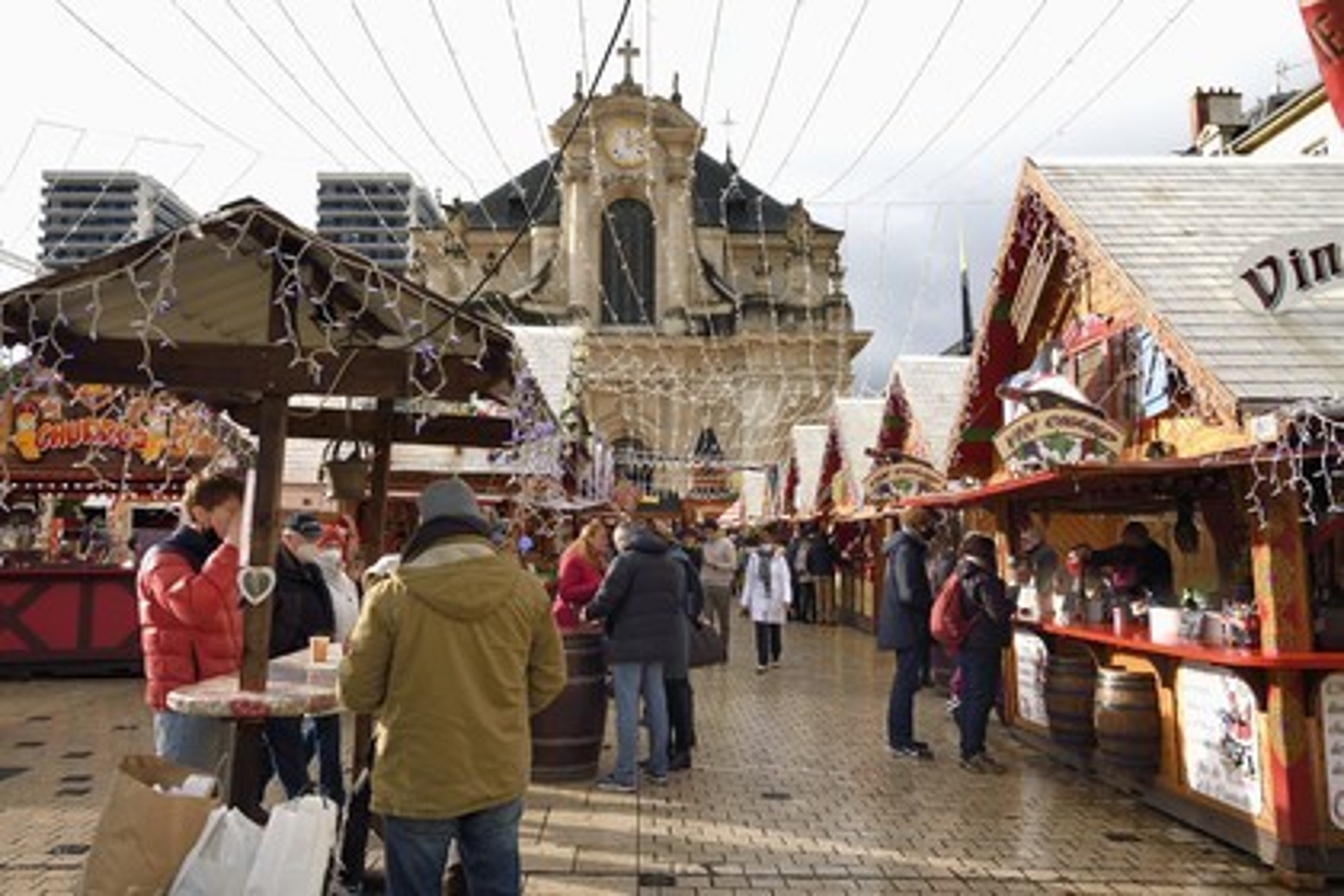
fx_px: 1083
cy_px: 448
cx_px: 672
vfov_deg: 45.0
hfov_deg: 63.7
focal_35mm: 29
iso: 400
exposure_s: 1/250
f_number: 9
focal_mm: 29
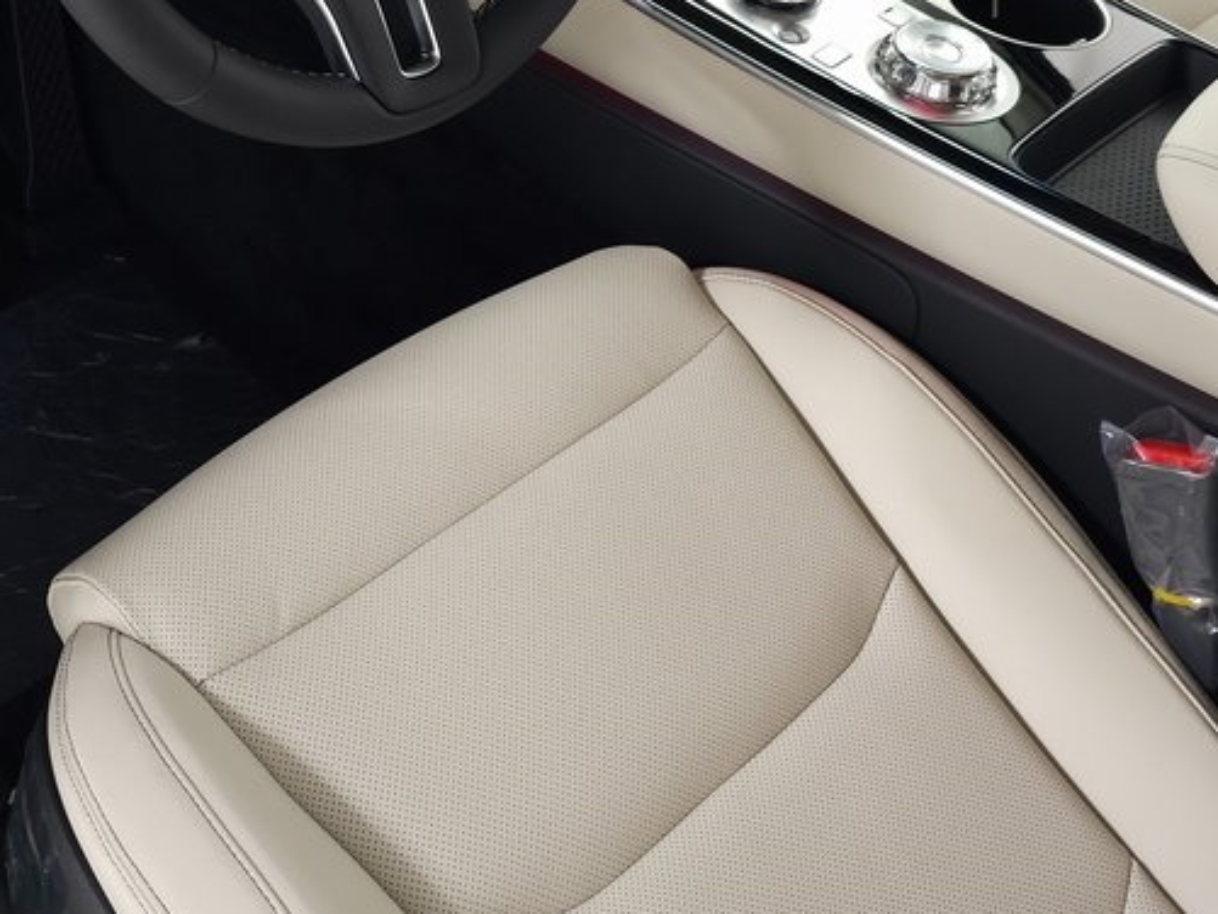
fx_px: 1654
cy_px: 51
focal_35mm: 47
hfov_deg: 39.4
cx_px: 309
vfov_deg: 29.3
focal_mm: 6.3
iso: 160
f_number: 1.7
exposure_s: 1/60
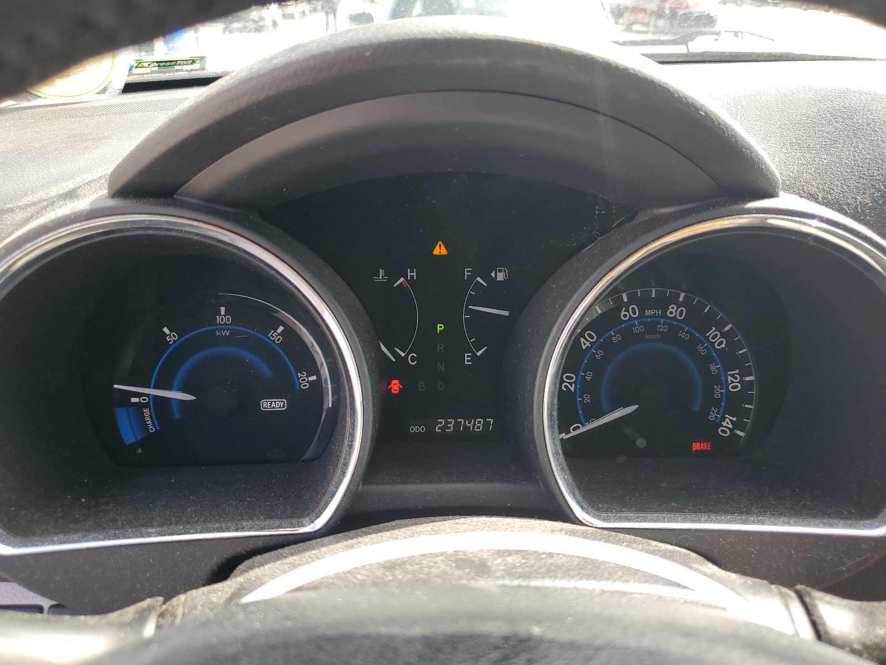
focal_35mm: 26
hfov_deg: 67.3
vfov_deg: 53.1
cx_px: 443
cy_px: 332
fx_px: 665
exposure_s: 1/227
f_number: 1.5
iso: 50
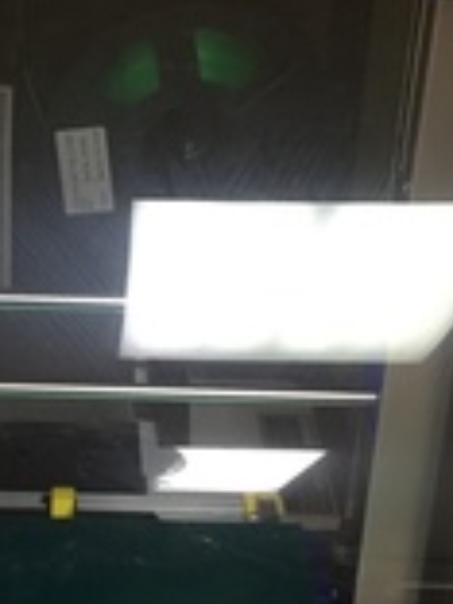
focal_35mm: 89
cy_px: 352
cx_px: 93
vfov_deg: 22.0
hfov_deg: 16.5
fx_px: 1553
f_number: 2.2
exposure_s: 1/30
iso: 160
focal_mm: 4.15
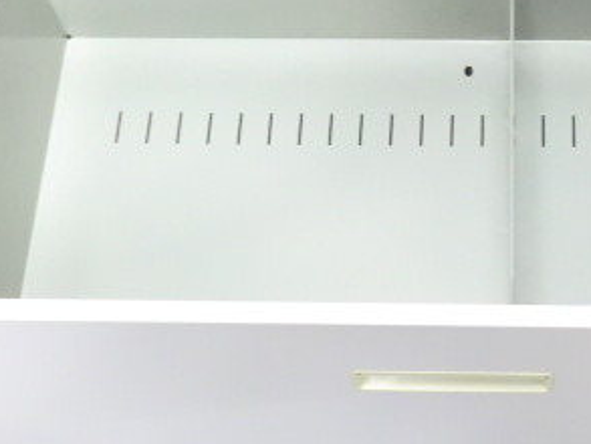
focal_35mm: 83
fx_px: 1418
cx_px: 474
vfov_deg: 17.8
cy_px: 172
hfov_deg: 23.2
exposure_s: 1/30
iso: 800
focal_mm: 6.9
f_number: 3.9
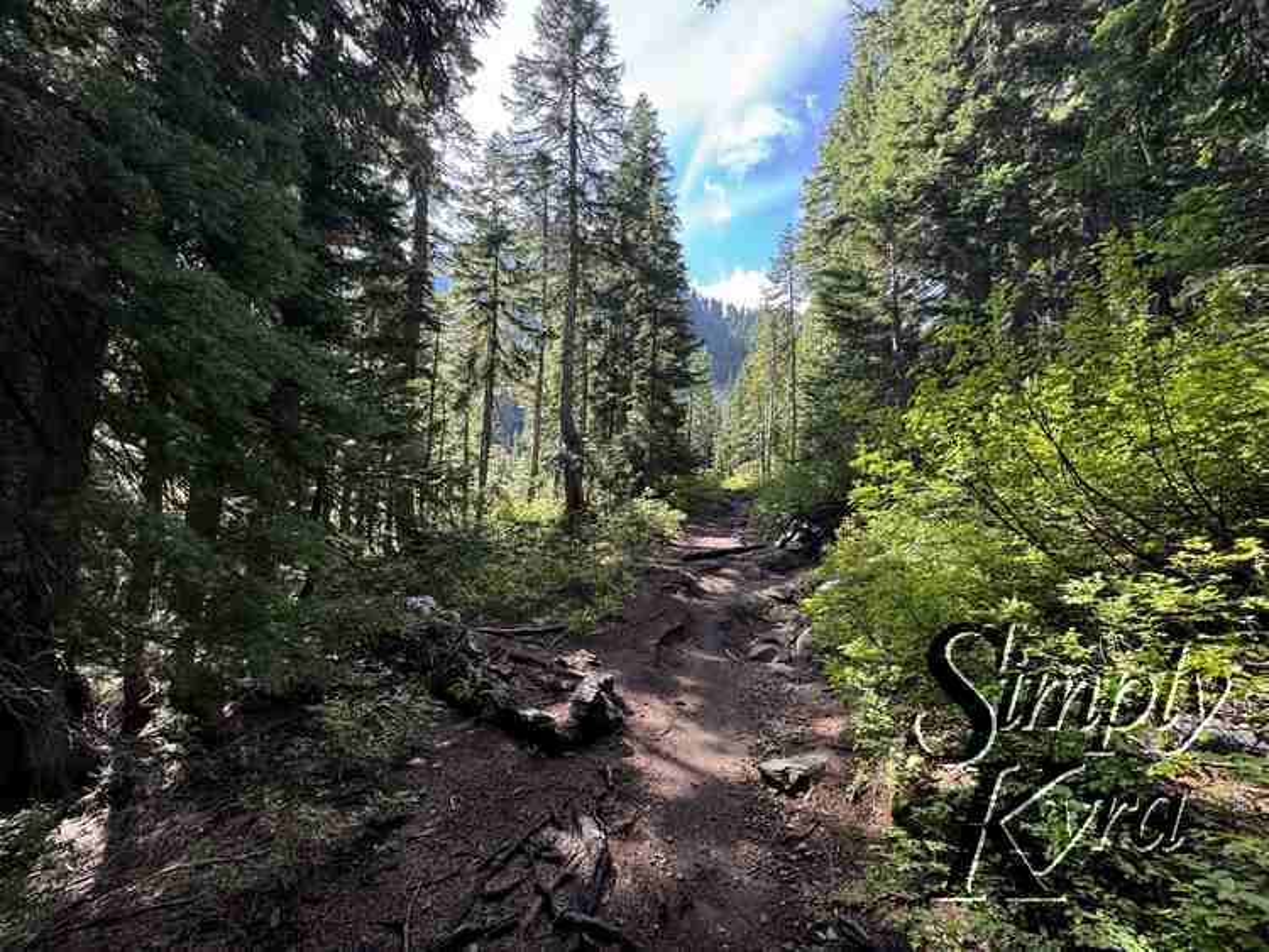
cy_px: 476
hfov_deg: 102.0
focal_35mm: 14
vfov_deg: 85.7
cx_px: 634
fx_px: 513
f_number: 2.2
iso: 50
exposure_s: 1/99
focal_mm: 2.22
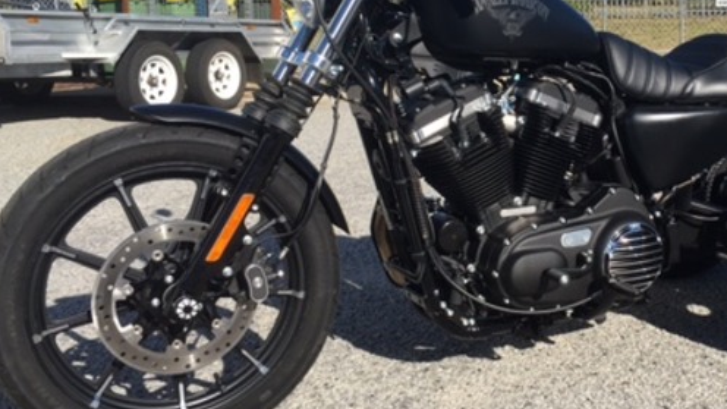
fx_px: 983
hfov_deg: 39.6
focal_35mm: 51
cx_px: 538
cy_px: 180
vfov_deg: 23.5
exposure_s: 1/1304
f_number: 2.2
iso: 25
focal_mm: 4.15
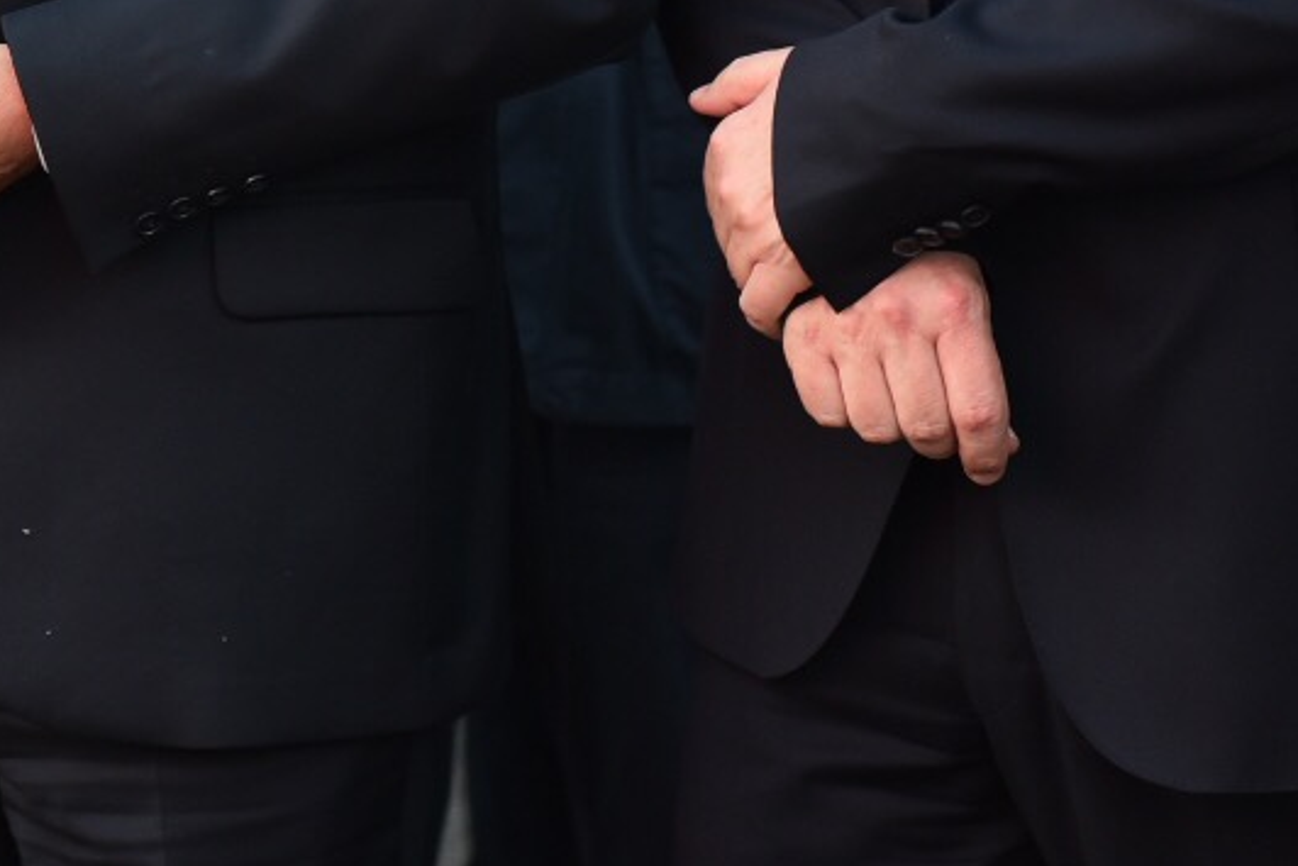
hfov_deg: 9.5
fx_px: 7681
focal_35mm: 213
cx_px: -266
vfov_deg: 6.4
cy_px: -403
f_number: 2.8
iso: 500
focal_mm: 70
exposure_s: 1/80
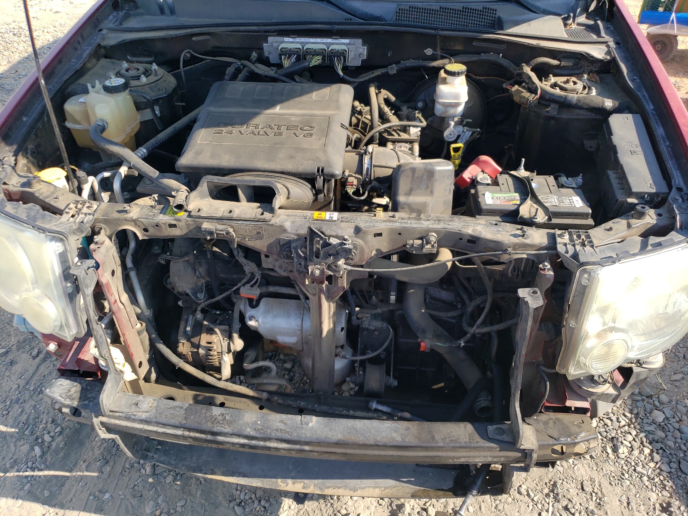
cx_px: 344
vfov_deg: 53.1
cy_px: 258
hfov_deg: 67.3
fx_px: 517
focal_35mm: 26
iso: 50
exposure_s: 1/909
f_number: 1.5
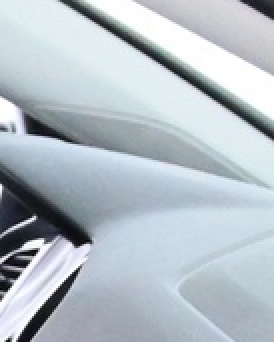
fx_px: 6765
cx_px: -672
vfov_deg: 2.9
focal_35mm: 668
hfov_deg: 2.3
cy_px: 736
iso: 7200
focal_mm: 50
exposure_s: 1/80
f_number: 6.3
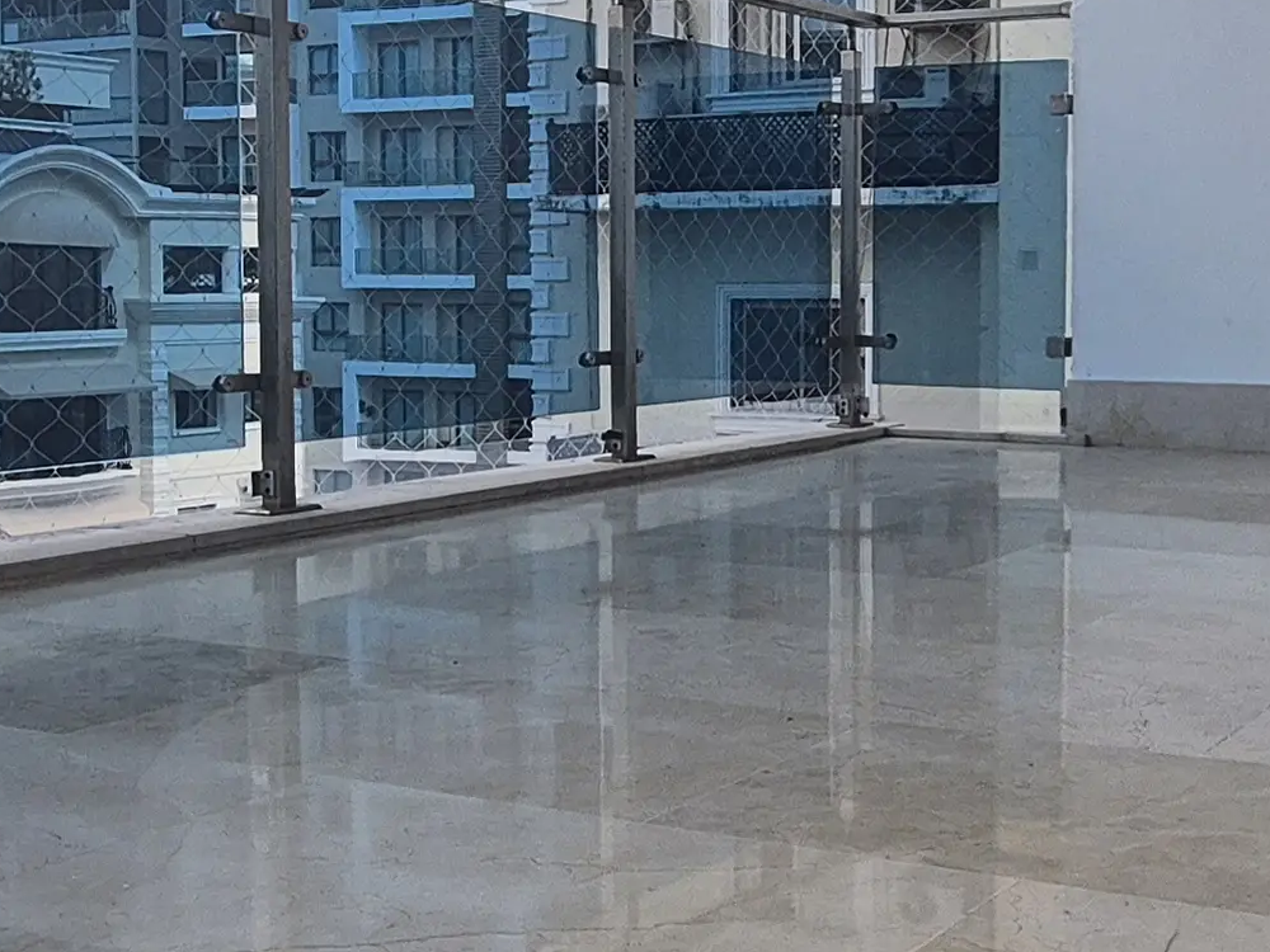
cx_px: 733
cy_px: 424
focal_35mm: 52
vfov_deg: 28.0
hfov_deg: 36.7
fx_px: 1908
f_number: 2.2
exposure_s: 1/1964
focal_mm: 2.2
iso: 50
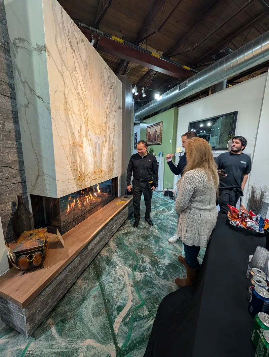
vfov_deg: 110.5
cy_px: 178
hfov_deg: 94.6
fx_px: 124
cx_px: 134
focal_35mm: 12
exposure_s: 1/60
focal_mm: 2.02
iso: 177
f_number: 1.7
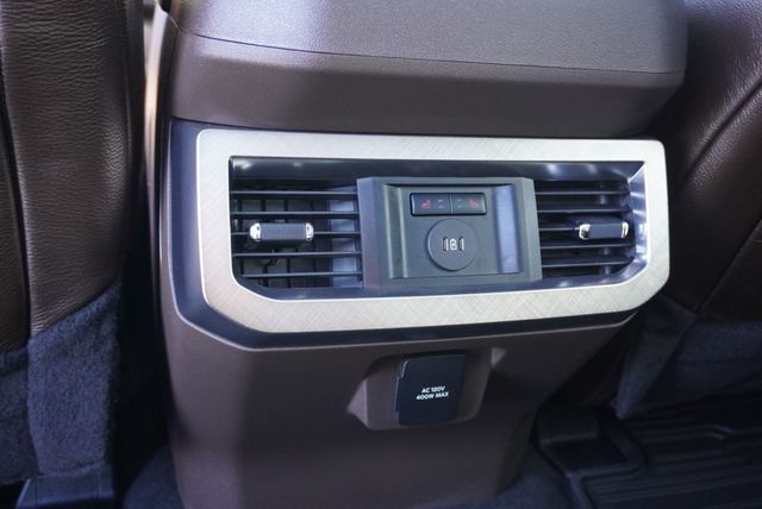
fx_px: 699
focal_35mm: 33
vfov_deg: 40.0
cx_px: 381
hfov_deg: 57.2
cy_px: 254
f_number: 4
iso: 4000
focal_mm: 22
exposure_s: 1/160
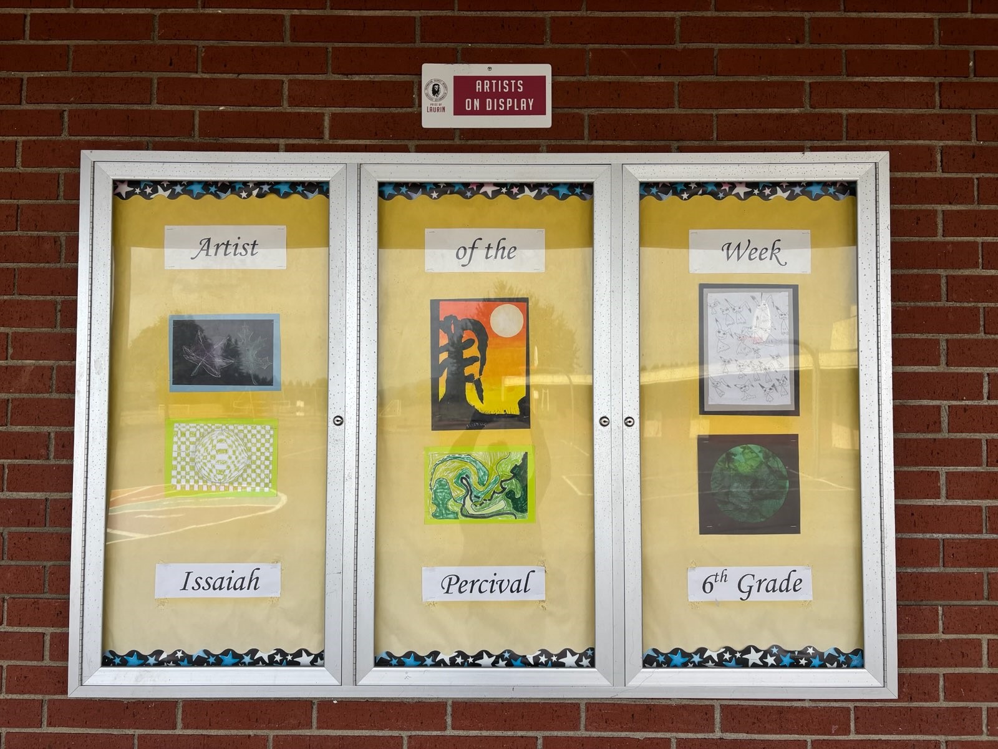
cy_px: 374
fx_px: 750
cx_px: 499
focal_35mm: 26
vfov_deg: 53.1
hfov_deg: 67.3
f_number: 1.6
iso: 50
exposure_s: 1/556
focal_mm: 5.96
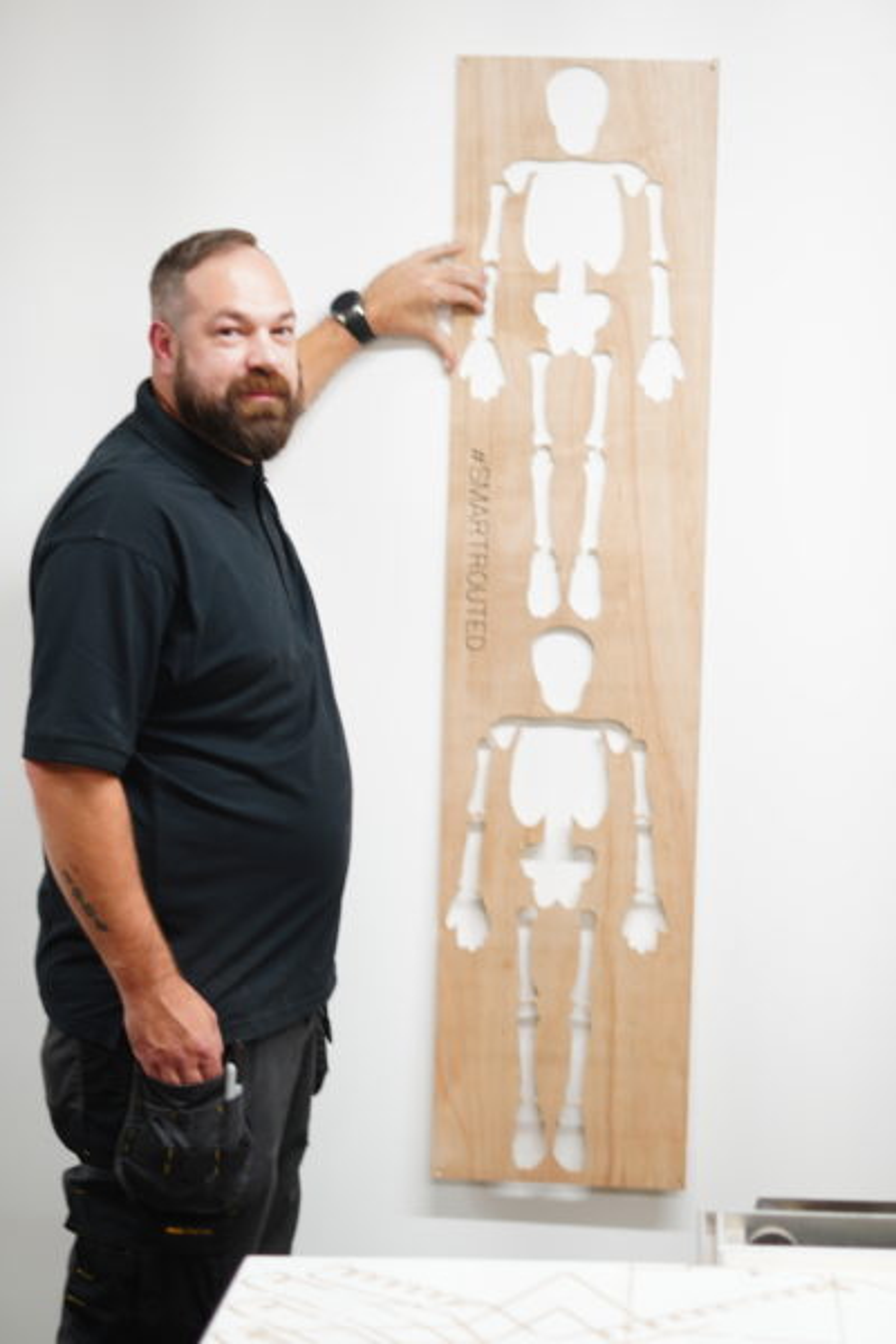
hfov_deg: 18.2
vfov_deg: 27.0
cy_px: 672
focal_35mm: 75
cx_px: 448
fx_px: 2800
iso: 100
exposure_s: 1/40
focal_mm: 50
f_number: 2
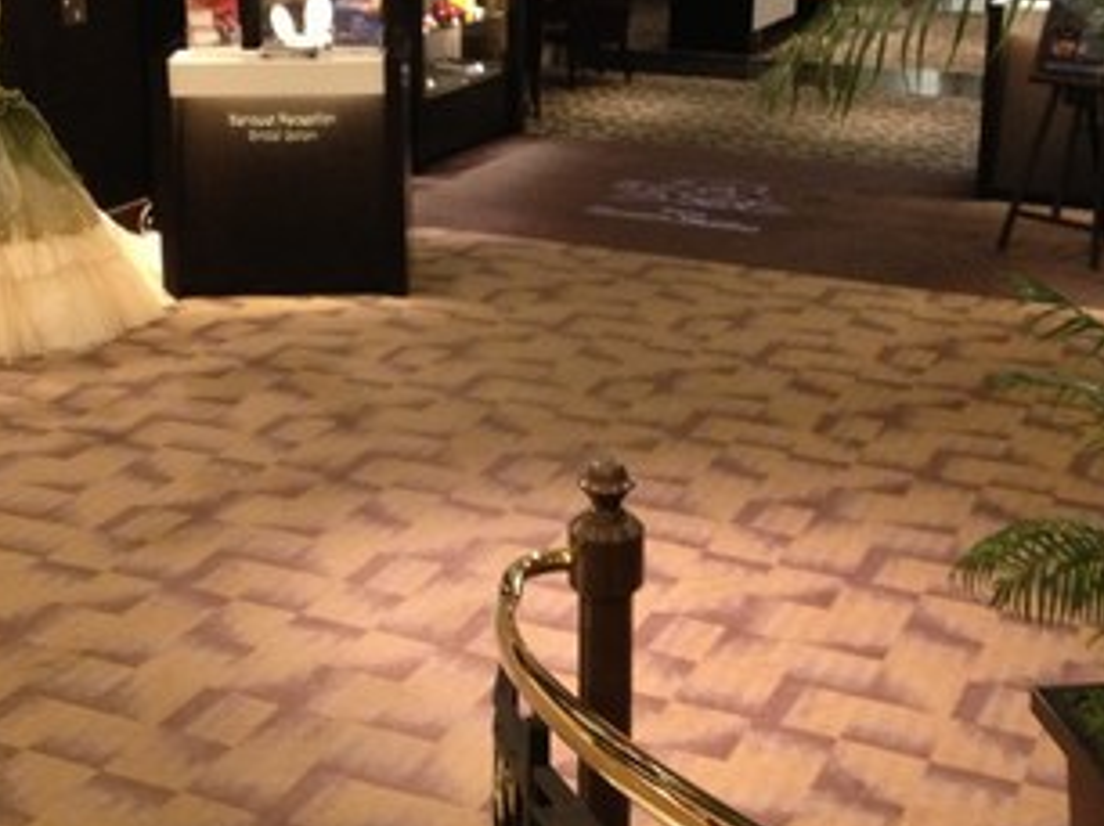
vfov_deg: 23.0
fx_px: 2008
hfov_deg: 30.7
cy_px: 197
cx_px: 548
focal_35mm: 63
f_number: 2.4
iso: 320
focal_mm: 4.28
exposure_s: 1/20
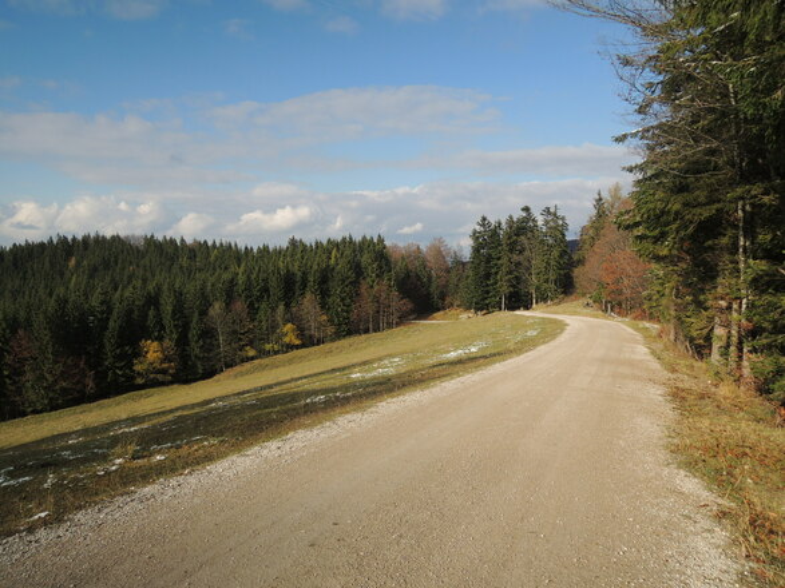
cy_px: 294
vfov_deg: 56.8
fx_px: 544
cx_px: 392
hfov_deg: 71.6
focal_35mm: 24
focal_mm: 4.3
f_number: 3.2
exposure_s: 1/1250
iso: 100
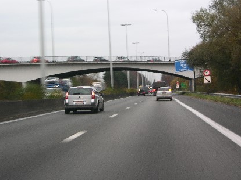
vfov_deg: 16.7
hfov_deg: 22.3
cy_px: 66
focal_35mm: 88
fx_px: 612
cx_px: 114
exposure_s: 1/15.5
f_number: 3.2
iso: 50
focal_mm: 15.7
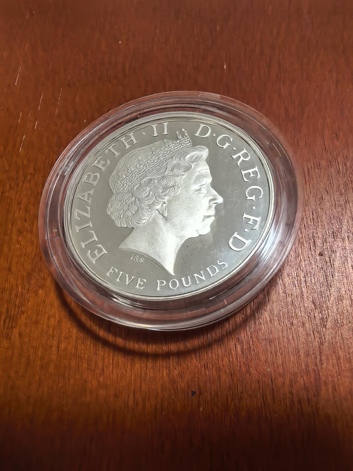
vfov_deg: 71.6
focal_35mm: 24
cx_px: 176
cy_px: 236
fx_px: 326
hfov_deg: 56.8
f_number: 2.2
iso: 320
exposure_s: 1/25
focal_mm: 1.68
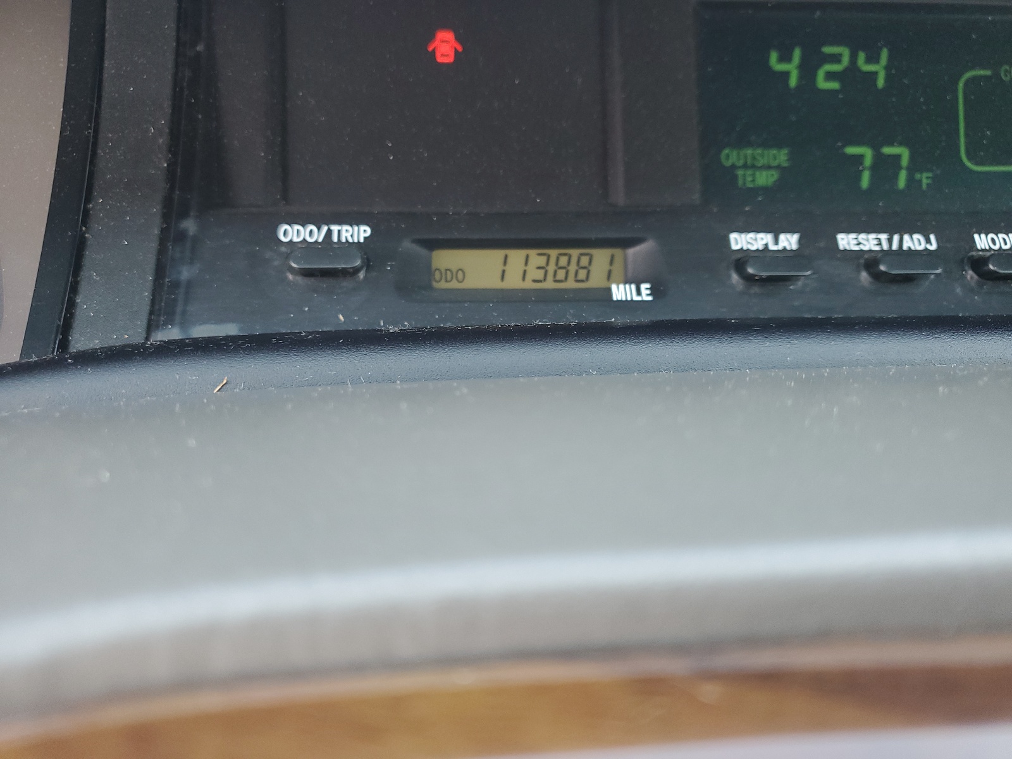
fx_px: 760
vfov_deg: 53.1
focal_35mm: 26
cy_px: 380
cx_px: 506
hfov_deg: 67.3
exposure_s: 1/100
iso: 87
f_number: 1.5
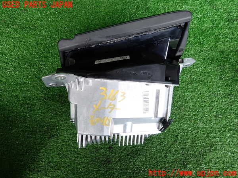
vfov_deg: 54.9
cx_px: 119
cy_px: 89
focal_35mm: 25
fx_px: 172
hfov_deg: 69.4
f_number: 2
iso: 100
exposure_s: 1/125
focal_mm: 4.5
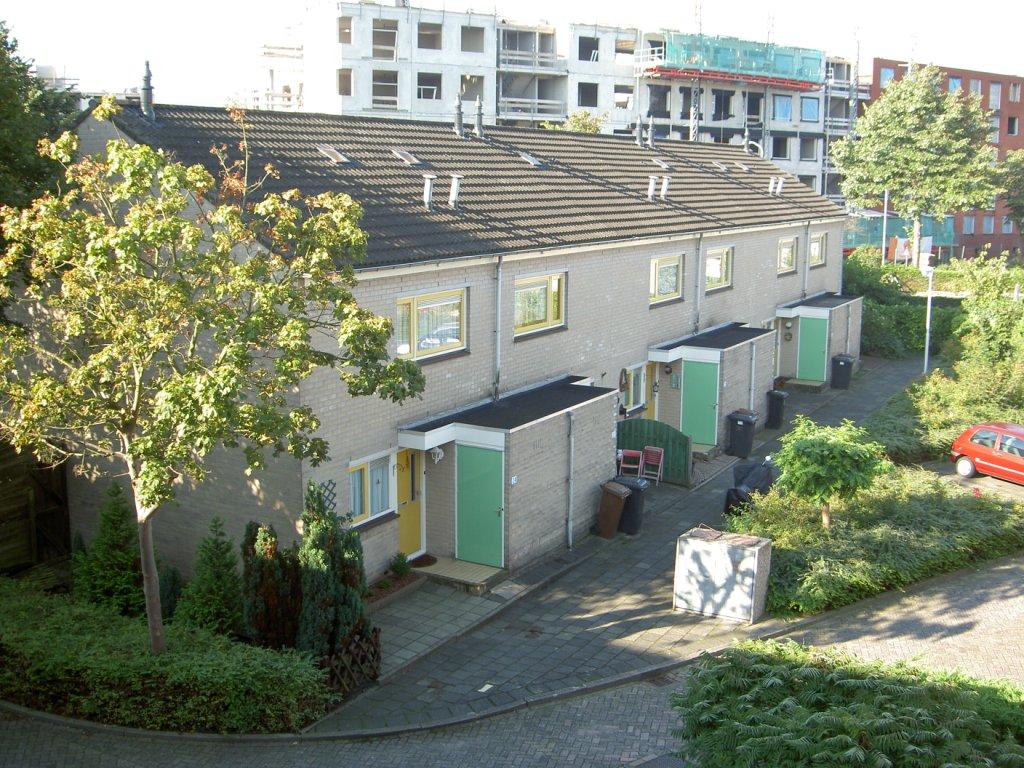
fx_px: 1154
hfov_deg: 47.9
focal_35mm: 39
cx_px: 512
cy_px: 384
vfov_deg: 36.8
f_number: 2.8
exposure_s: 1/125
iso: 50
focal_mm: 8
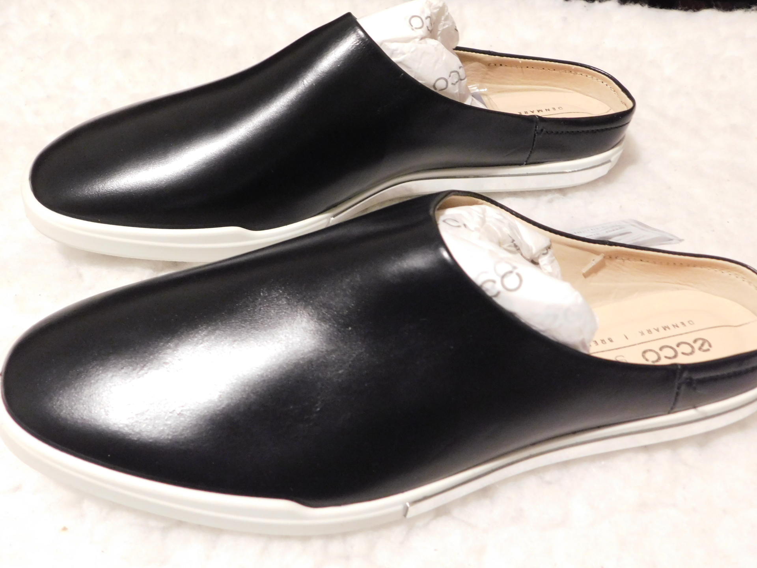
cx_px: 378
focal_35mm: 40
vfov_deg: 36.0
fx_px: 875
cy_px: 284
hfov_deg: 46.8
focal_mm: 7.1
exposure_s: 1/8
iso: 800
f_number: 3.6
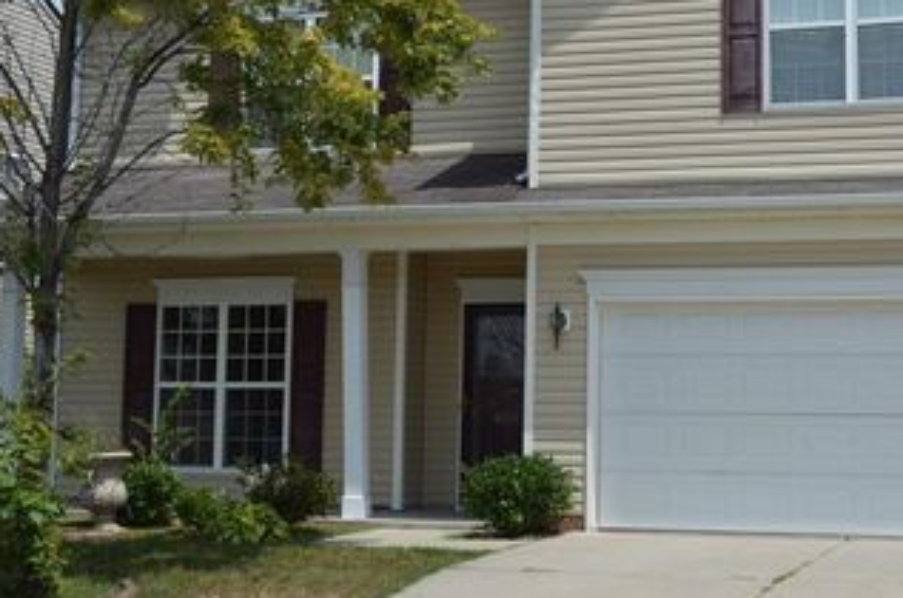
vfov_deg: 19.1
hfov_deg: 28.3
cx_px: 593
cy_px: 216
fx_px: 1777
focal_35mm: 71
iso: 400
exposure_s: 1/2500
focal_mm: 30
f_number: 6.3
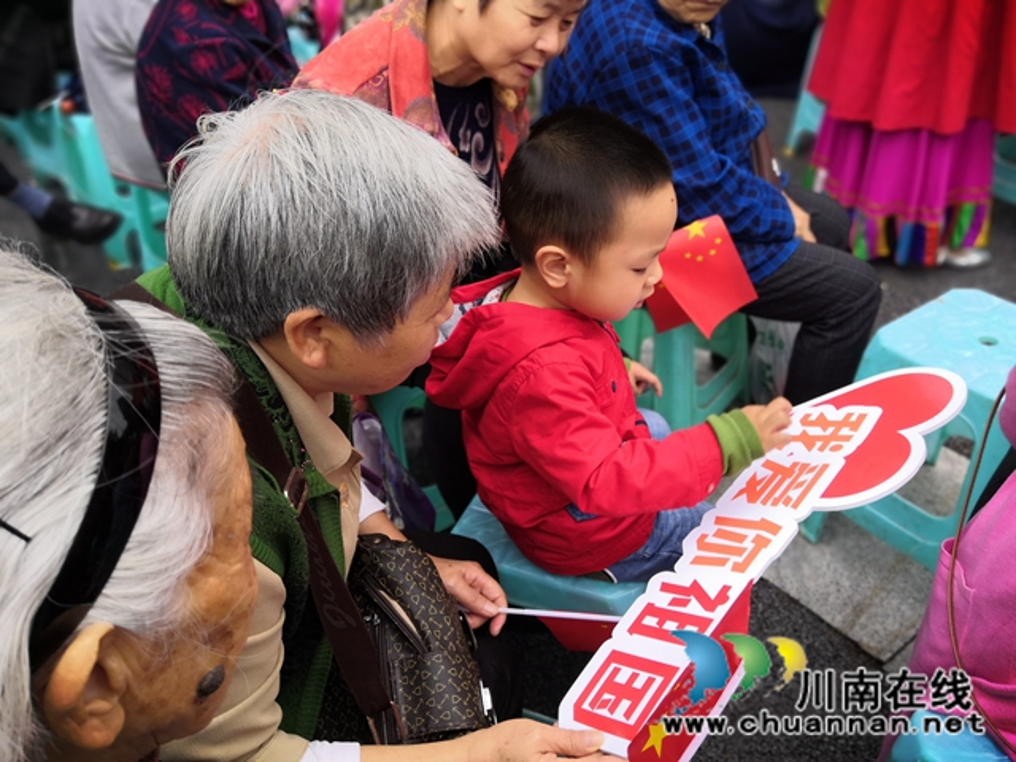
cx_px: 508
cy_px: 381
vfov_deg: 44.2
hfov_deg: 56.8
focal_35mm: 32
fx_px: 939
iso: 50
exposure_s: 1/155
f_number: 1.8
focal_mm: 3.95
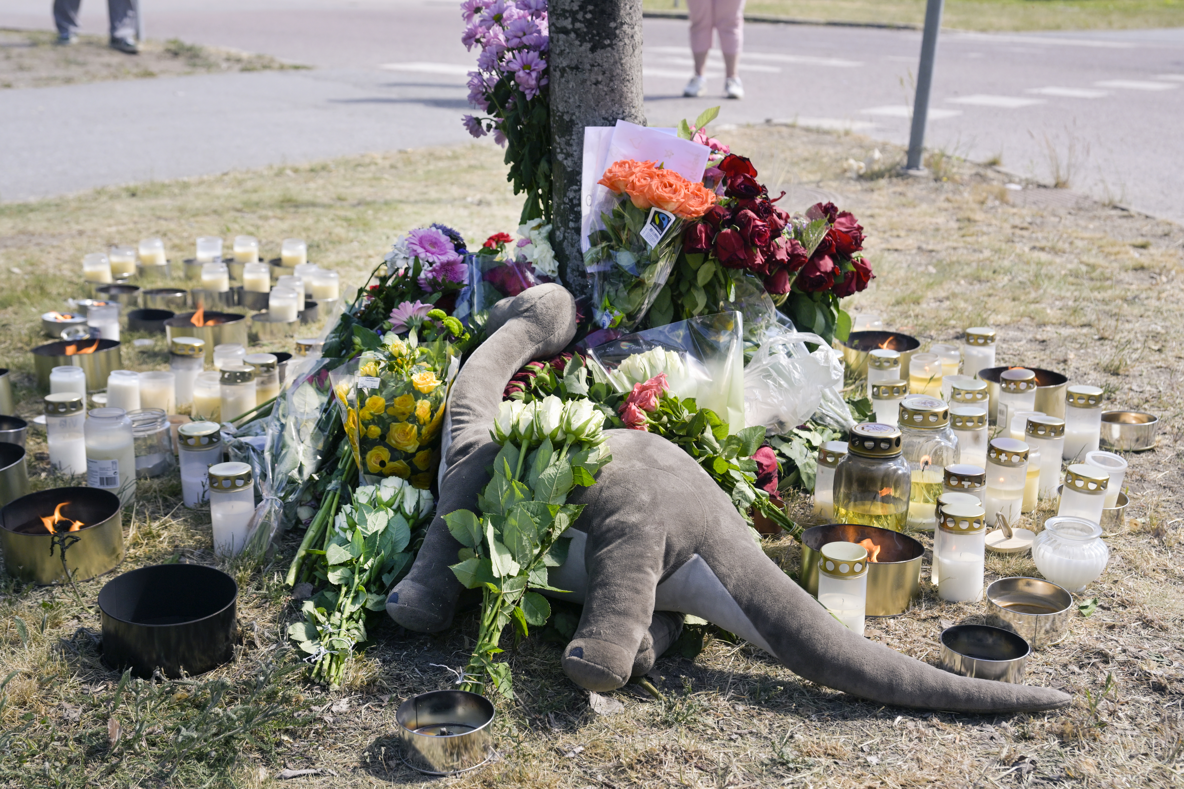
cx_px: 592
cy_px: 394
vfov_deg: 28.1
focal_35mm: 48
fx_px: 1579
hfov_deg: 41.1
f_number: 6.3
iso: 500
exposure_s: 1/1000
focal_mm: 48
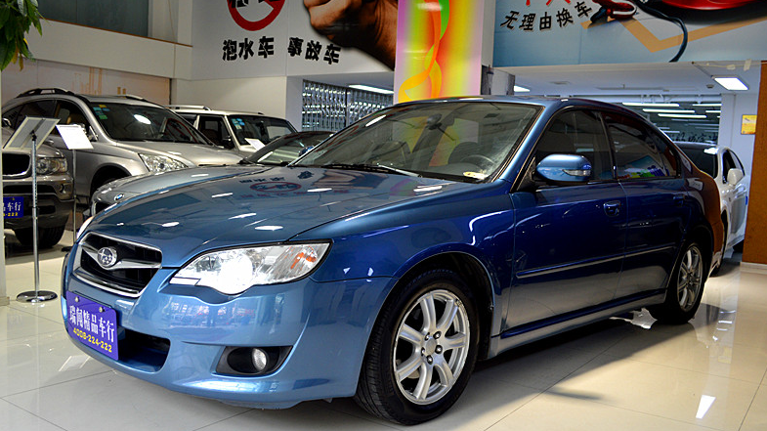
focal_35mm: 32
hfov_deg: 61.0
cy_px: 248
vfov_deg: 36.6
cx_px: 390
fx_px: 651
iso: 400
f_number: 4.5
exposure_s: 1/80
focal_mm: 20
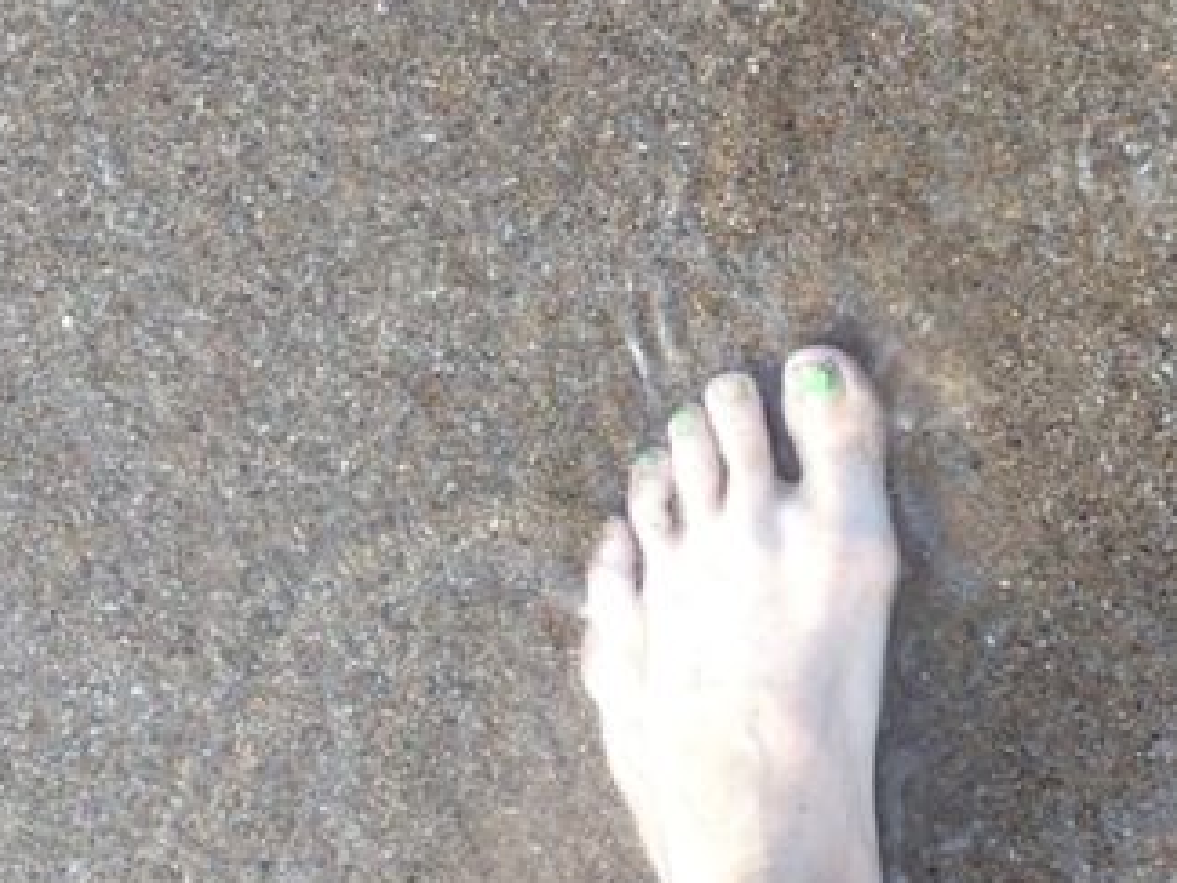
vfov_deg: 20.7
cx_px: 1148
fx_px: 2346
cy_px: 867
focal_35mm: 69
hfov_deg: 26.8
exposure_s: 1/335
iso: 50
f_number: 2.4
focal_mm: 4.12
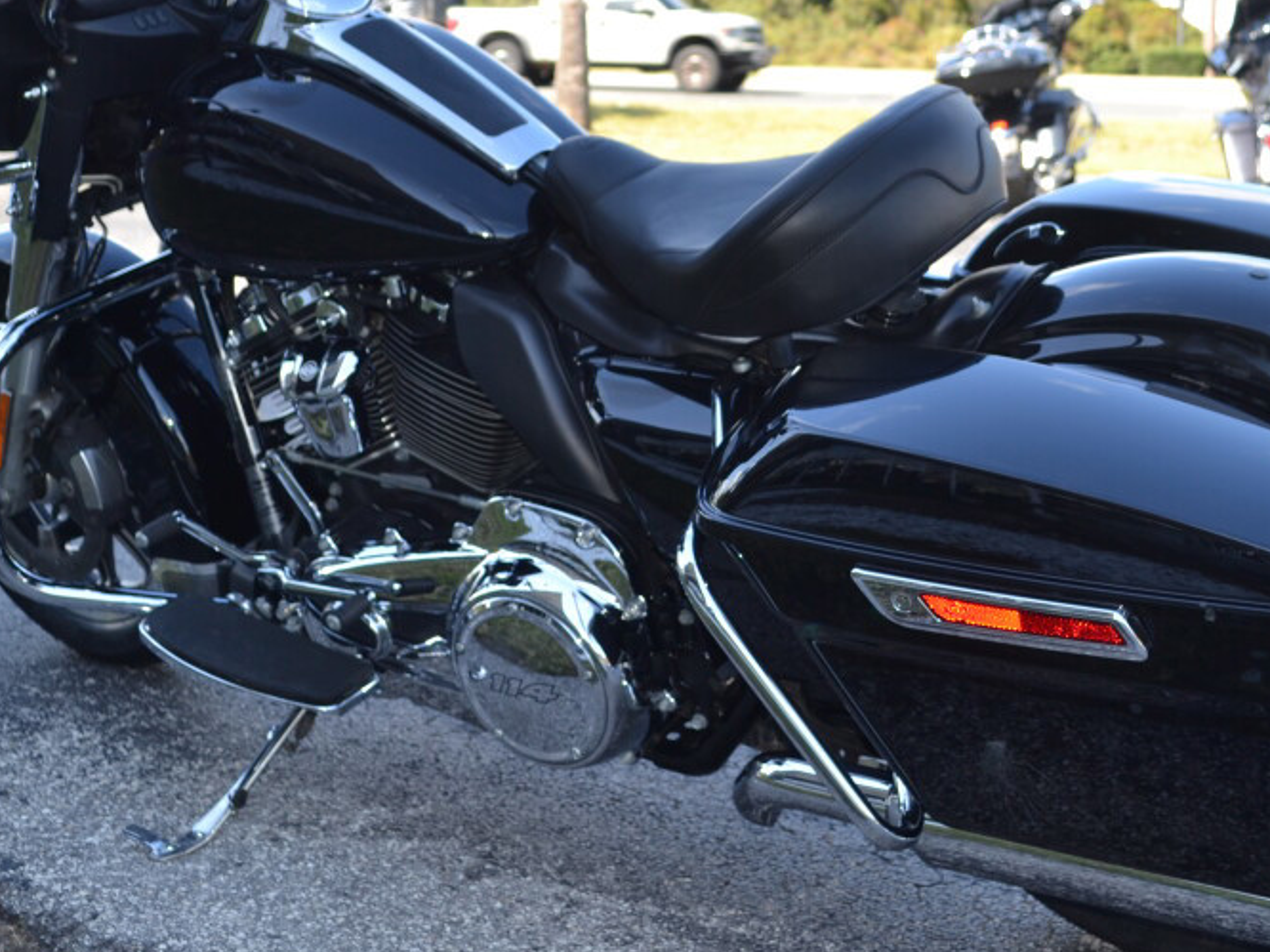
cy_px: 305
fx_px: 1907
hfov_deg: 36.8
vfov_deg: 27.8
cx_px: 727
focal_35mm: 52
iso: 100
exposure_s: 1/200
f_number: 4.5
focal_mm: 20
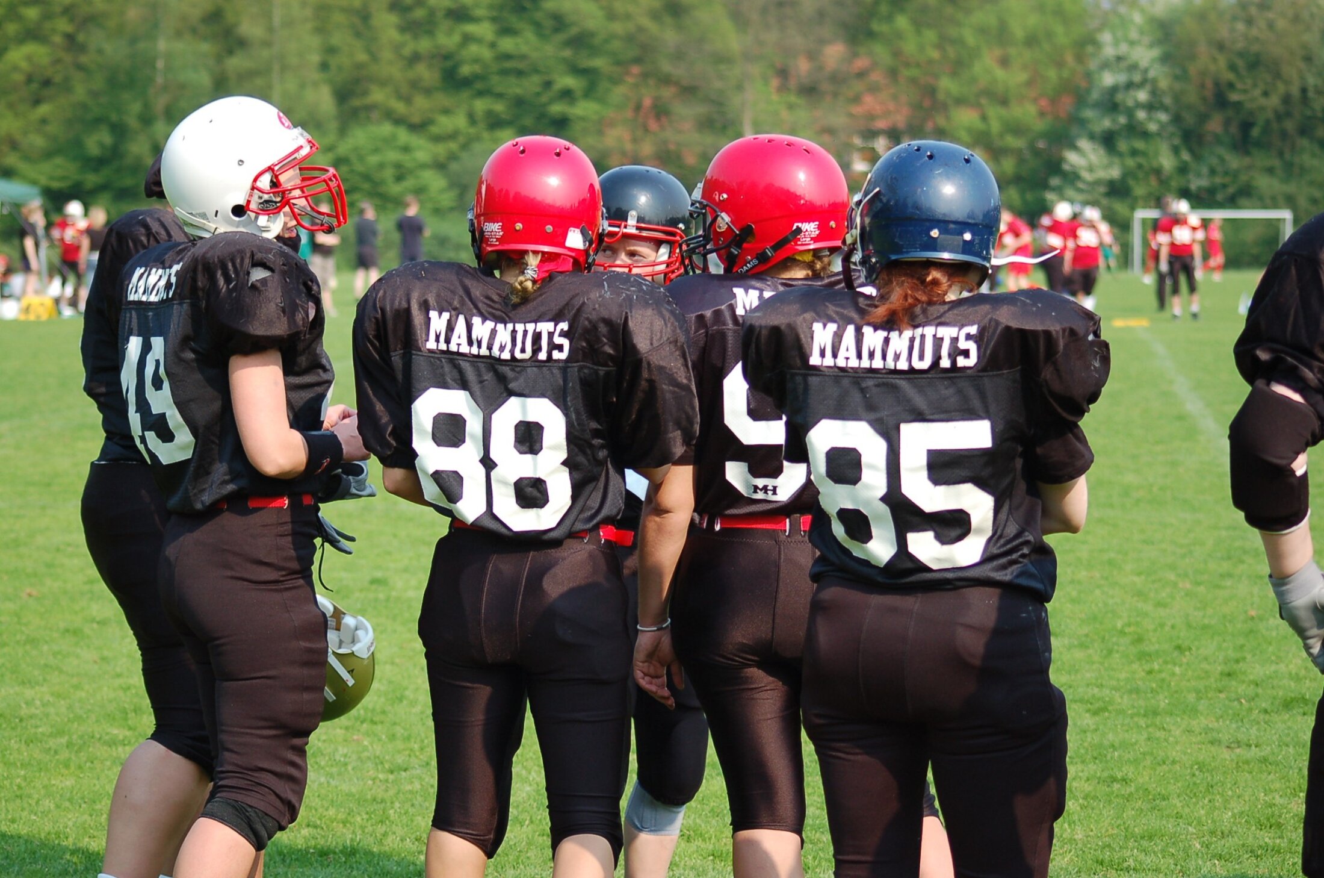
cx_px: 662
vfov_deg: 13.0
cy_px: 439
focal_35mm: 105
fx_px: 3854
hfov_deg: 19.5
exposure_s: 1/1000
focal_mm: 70
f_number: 4
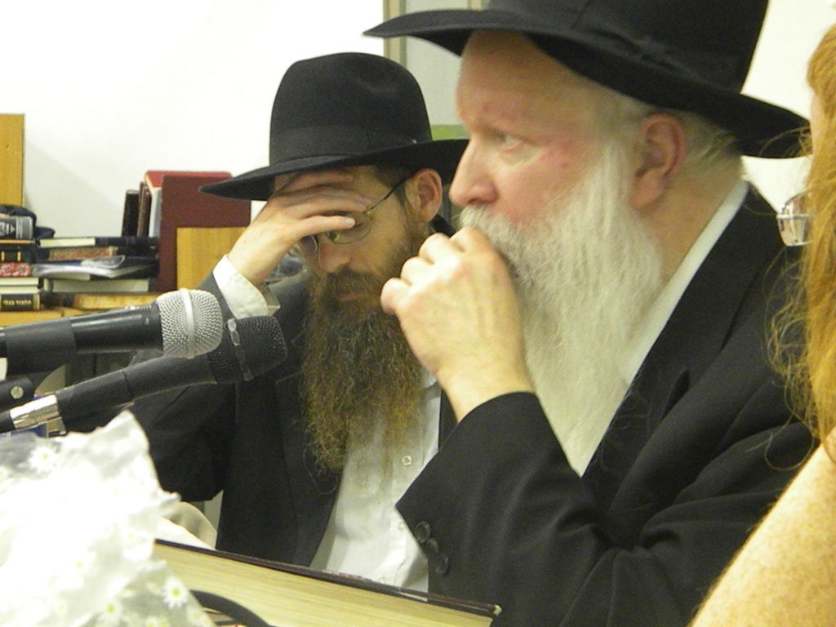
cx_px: 418
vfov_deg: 13.3
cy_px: 314
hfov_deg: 17.7
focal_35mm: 111
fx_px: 2681
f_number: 4.7
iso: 1427
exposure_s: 1/57
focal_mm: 20.1
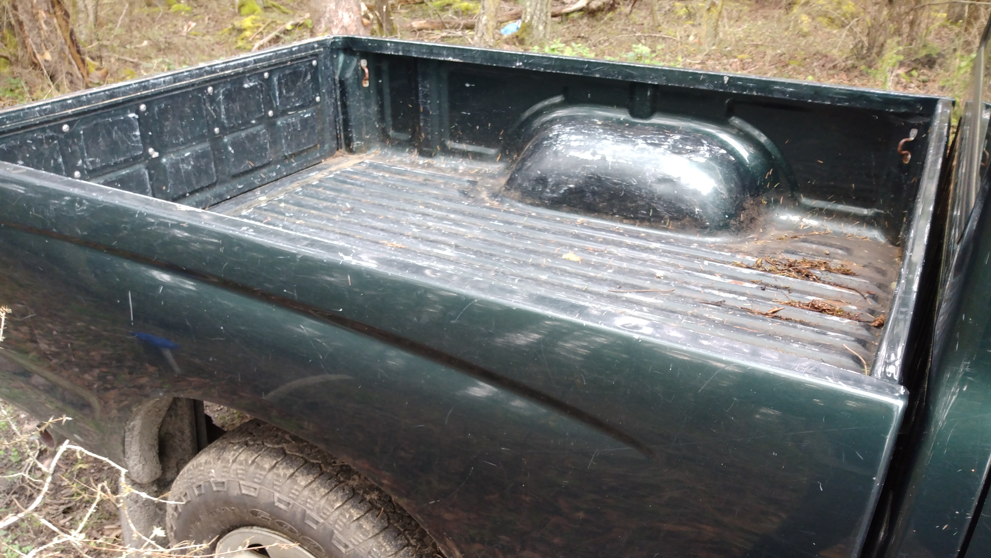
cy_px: 358
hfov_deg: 81.2
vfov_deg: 50.8
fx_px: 578
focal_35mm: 22
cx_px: 492
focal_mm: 3.54
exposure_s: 1/40
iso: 200
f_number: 2
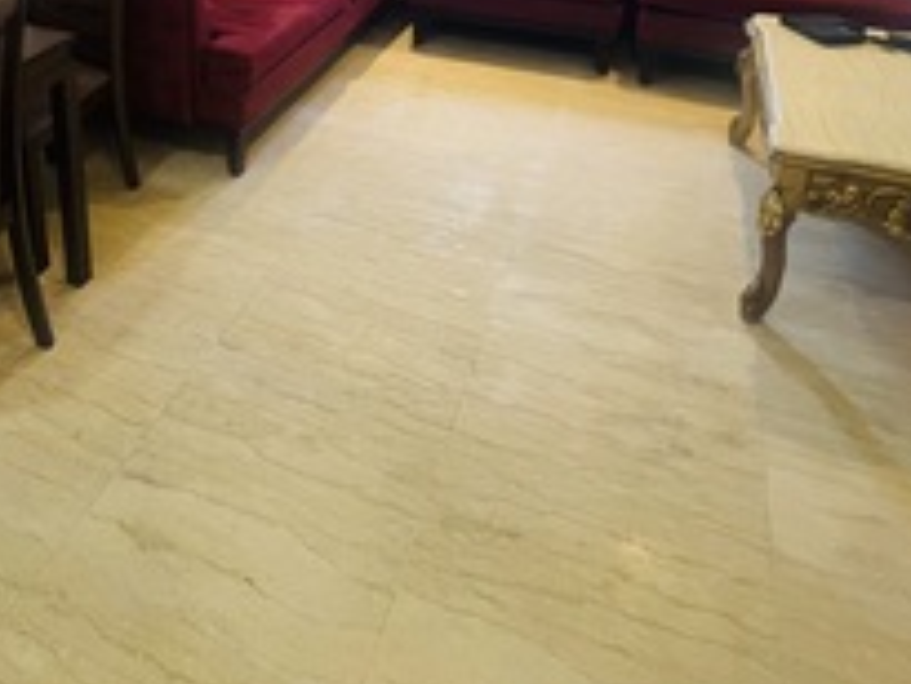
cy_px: -51
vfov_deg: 40.1
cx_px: 251
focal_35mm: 29
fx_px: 764
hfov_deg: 59.0
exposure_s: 1/50
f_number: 1.8
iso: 200
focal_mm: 1.57
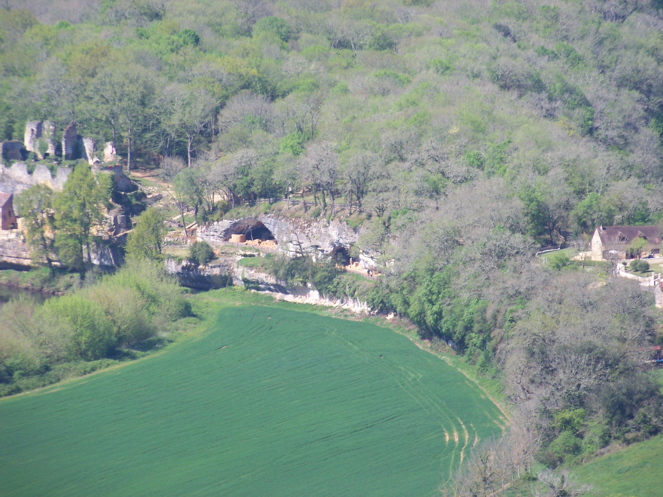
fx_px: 6646
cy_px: 248
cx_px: 332
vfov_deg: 4.3
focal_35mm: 347
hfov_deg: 5.7
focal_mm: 57.7
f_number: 4.5
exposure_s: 1/250
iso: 64
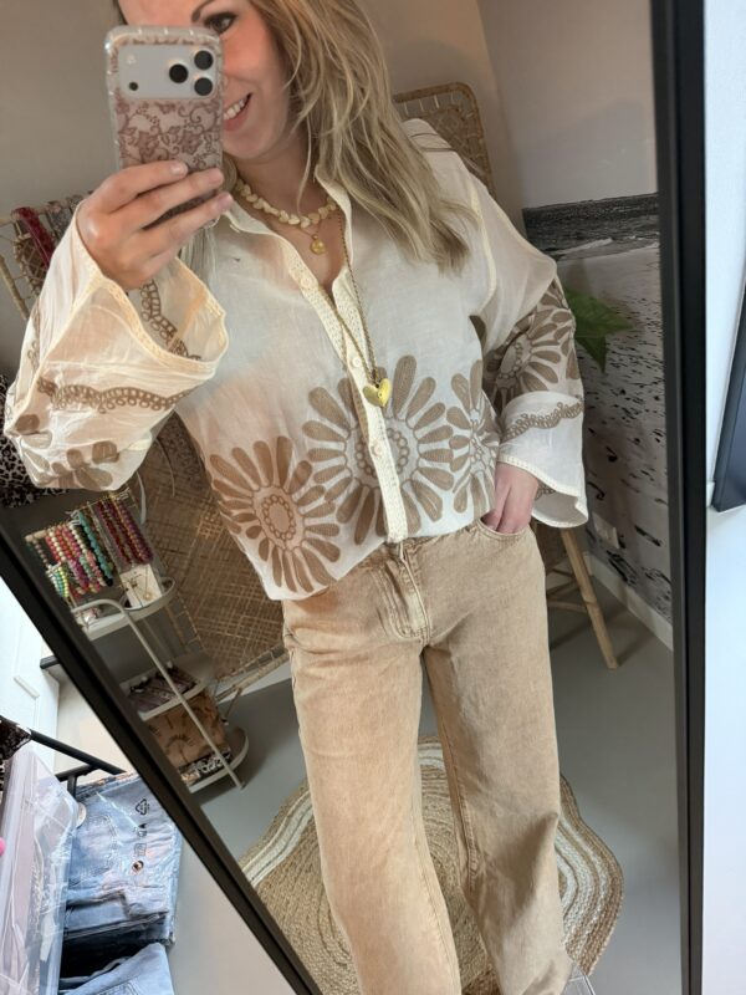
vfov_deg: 71.6
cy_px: 498
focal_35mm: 24
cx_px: 373
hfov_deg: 56.8
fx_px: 690
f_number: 1.78
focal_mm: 6.76
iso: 800
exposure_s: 1/42
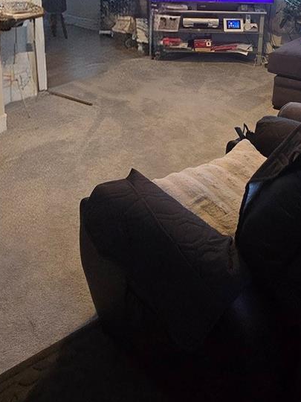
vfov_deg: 47.5
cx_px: 204
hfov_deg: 38.2
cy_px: 82
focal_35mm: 37
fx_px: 429
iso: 500
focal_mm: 2.2
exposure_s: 1/60
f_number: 2.2
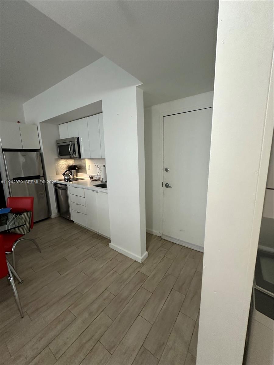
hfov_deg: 85.7
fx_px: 148
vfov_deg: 102.1
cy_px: 182
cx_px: 137
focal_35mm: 14
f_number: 2.2
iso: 200
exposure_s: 1/60
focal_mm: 2.22
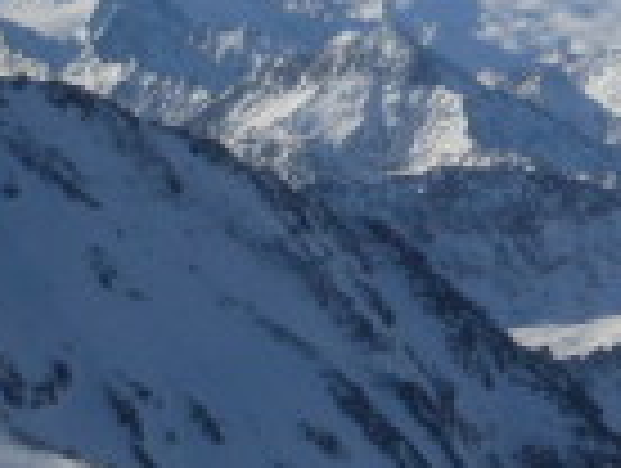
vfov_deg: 4.7
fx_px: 5733
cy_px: 356
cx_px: 729
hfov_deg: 6.2
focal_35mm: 319
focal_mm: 15.3
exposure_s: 1/1500
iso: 80
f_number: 4.4
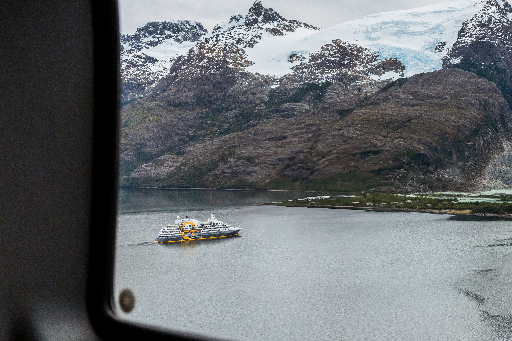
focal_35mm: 49
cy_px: 120
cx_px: 319
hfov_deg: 40.1
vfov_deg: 27.4
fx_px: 697
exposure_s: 1/640
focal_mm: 31
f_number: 5.6
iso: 500
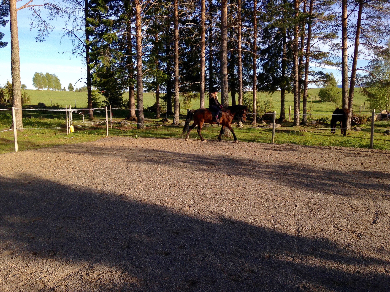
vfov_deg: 42.9
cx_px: 195
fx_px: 372
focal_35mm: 33
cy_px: 146
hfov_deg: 55.4
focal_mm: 4.12
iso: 50
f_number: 2.4
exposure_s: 1/713
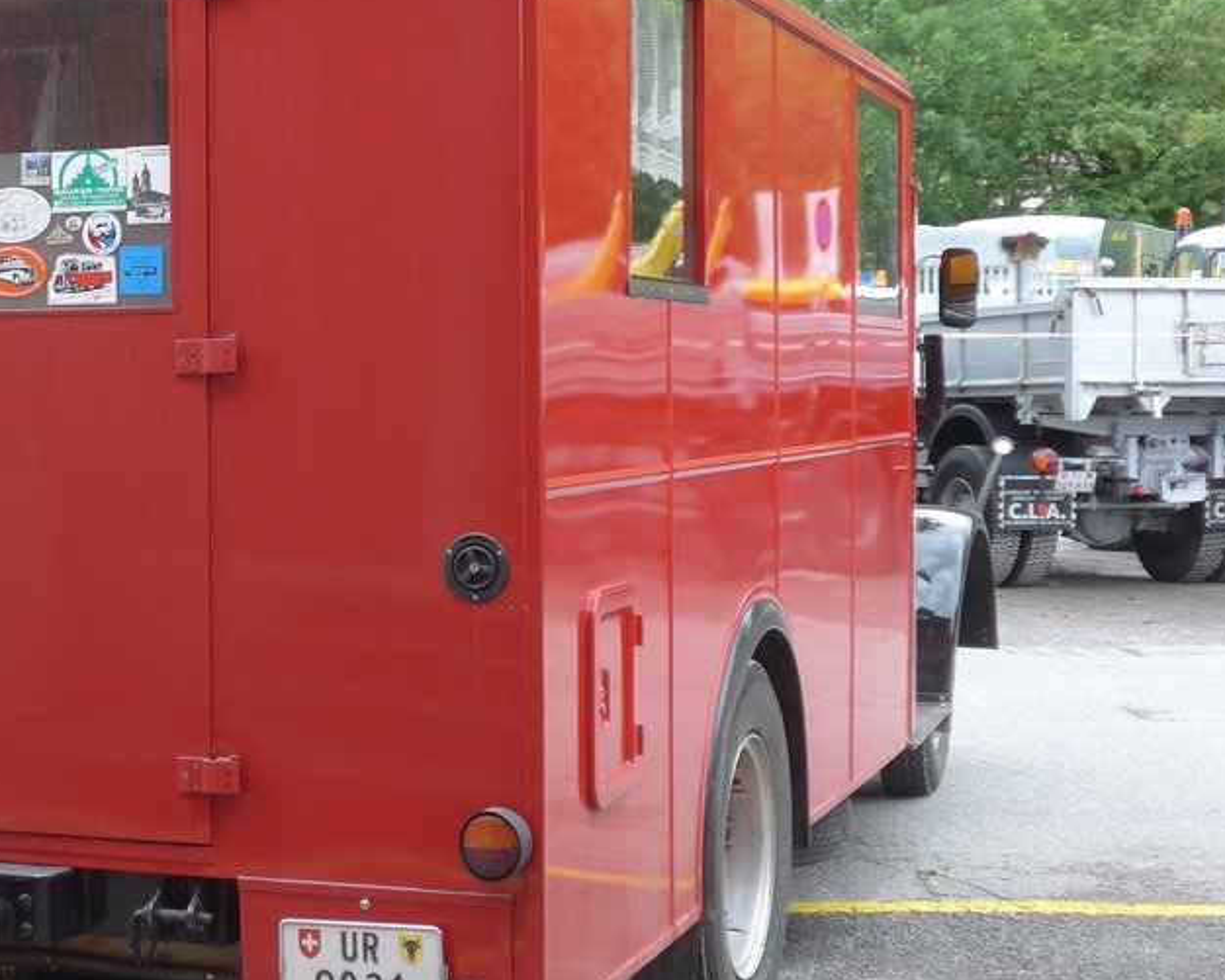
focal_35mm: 73
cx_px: 219
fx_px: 2647
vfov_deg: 21.0
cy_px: 460
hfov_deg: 25.5
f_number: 2.5
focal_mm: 8
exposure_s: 1/125
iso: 80
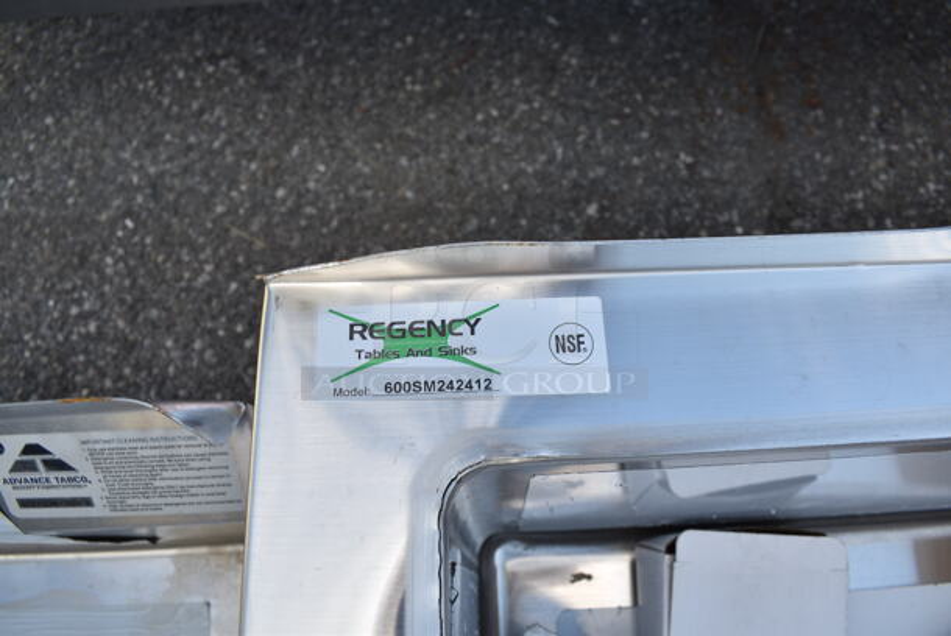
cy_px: 318
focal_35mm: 27
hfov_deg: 67.3
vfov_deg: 48.0
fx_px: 714
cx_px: 476
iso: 100
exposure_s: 1/100
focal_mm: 18
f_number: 6.3
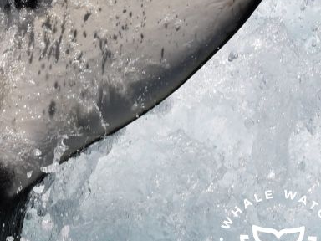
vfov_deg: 3.3
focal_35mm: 451
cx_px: 13
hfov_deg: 4.4
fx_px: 4182
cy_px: 95
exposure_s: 1/2000
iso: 200
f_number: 8
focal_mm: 150
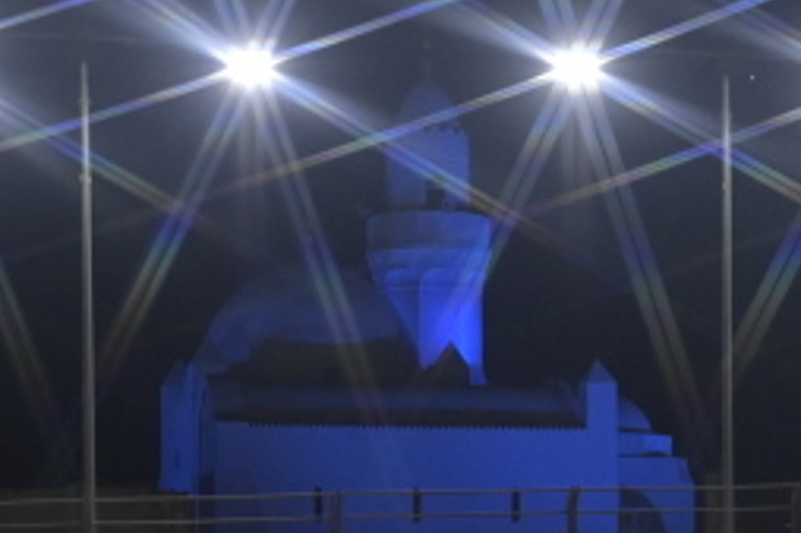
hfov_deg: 17.4
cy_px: 743
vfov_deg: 11.3
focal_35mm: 117
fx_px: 2601
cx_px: 574
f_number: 2.8
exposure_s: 1/5000
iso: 6400
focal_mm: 29
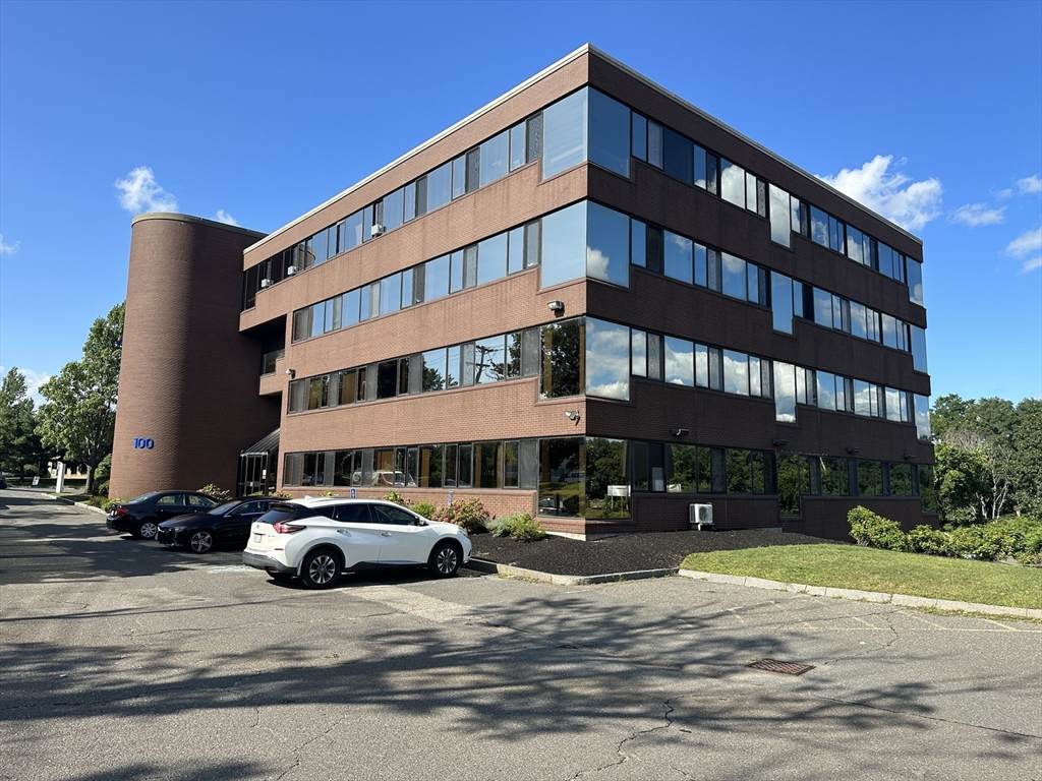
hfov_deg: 71.6
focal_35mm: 24
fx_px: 722
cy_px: 390
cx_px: 521
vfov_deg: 56.8
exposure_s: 1/2660
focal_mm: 6.86
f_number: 1.78
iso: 80
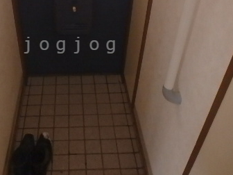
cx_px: 71
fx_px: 269
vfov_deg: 35.2
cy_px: 45
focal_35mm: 40
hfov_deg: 45.8
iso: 1600
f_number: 3.5
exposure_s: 1/20
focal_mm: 3.7
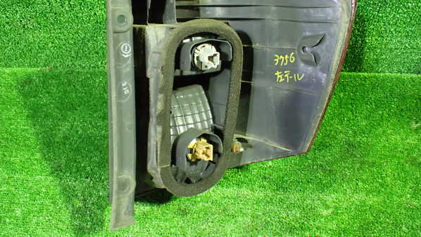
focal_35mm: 33
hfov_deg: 59.5
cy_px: 93
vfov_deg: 35.5
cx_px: 211
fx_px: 368
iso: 1250
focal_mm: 5.4
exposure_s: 1/30
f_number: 2.3
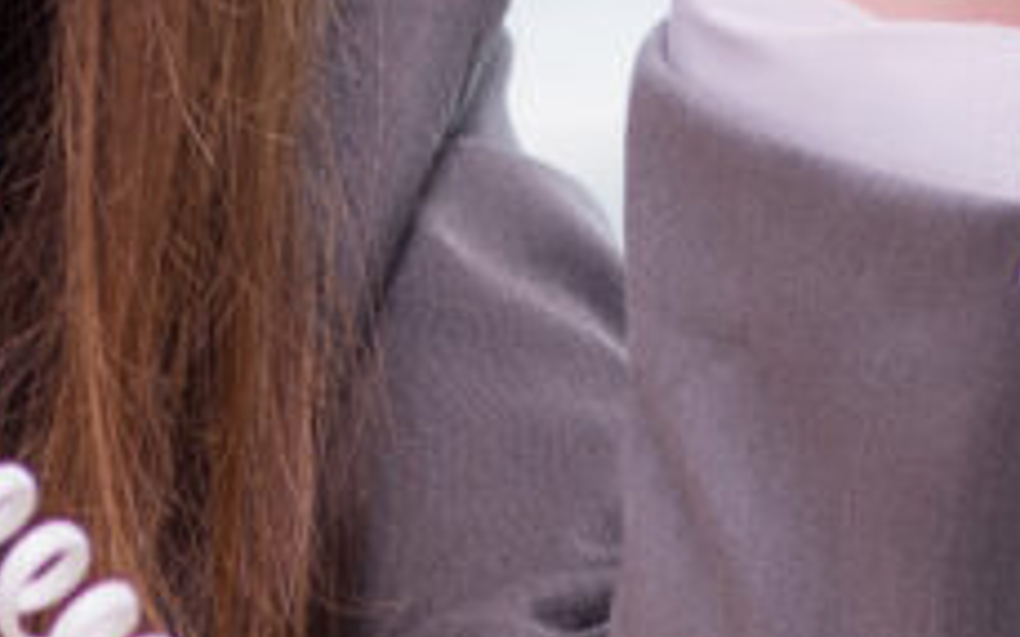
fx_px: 20788
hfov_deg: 2.8
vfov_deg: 1.8
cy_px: -339
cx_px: -245
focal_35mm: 748
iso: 100
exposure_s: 1/60
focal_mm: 105
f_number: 5.6
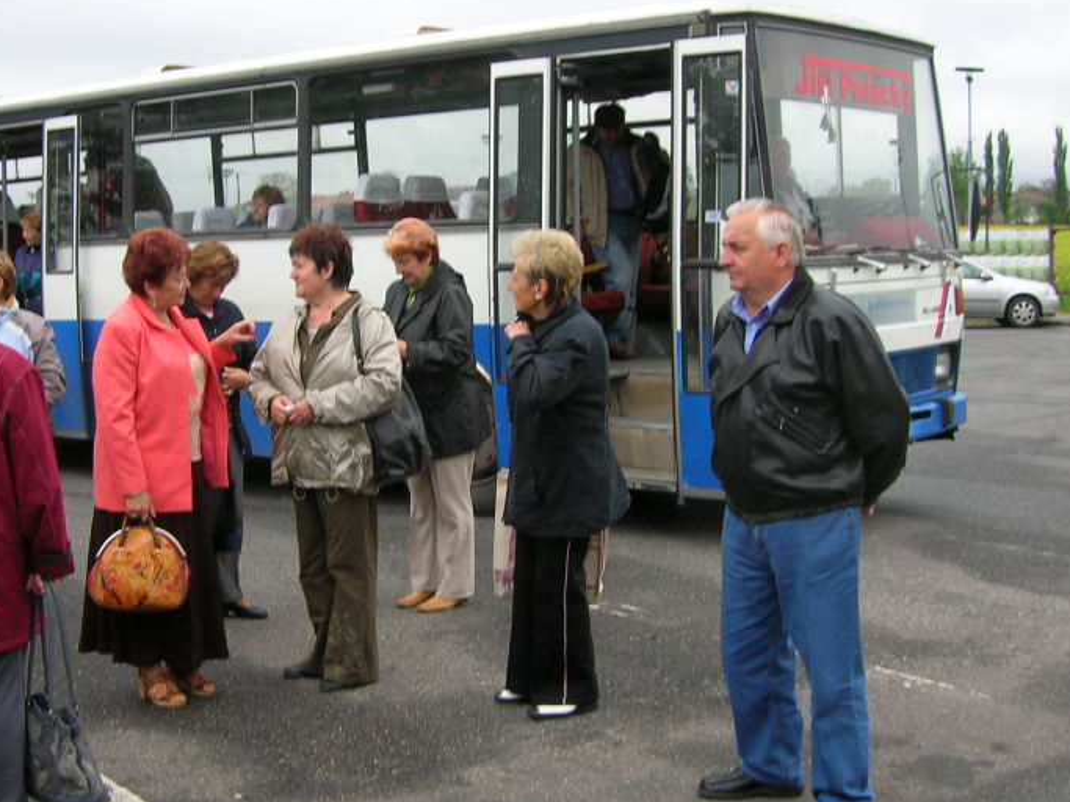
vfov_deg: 28.5
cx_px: 442
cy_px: 417
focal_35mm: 51
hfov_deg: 37.4
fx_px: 1576
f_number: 4.9
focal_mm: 5.7
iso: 50
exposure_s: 1/108
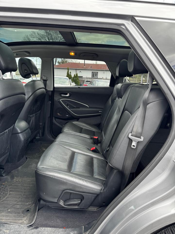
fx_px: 162
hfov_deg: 56.8
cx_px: 88
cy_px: 117
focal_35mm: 24
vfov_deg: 71.6
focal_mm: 6.76
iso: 64
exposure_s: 1/214
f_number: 1.78
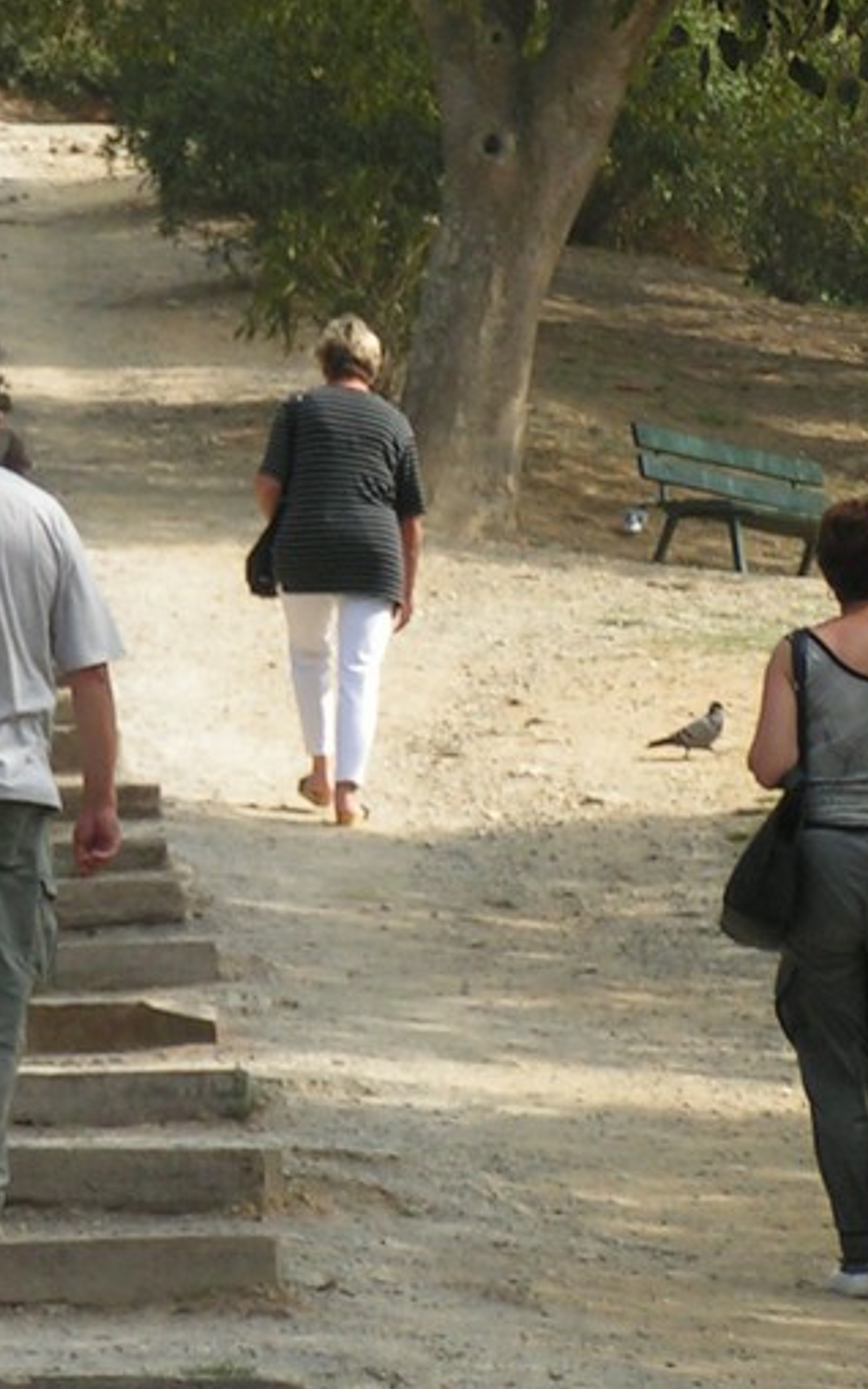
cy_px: 443
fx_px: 12039
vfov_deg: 6.6
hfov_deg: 4.1
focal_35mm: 318
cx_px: -183
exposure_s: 1/500
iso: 50
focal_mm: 21.9
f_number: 3.5
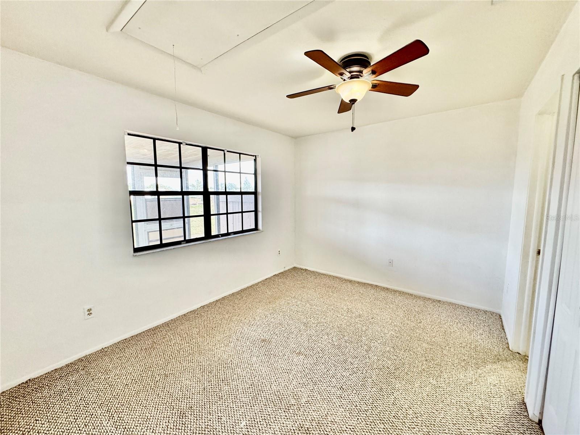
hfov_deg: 102.1
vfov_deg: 85.7
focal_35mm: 14
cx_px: 290
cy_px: 218
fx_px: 235
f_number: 2.2
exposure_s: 1/120
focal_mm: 2.22
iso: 320
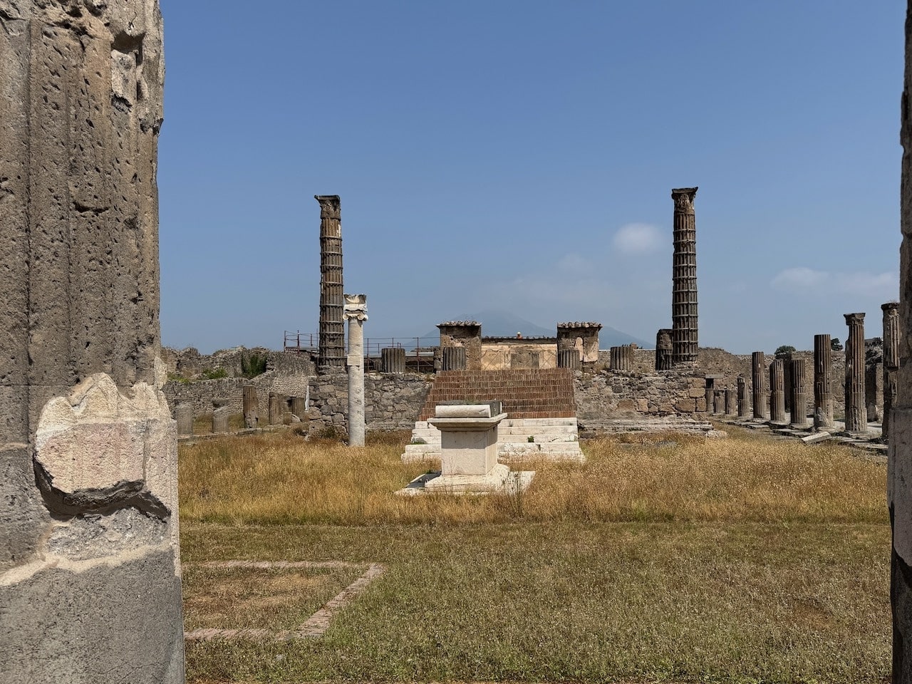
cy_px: 342
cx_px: 456
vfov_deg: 56.8
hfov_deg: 71.6
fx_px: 632
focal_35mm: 24
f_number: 1.78
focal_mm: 6.76
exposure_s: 1/6410
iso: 80
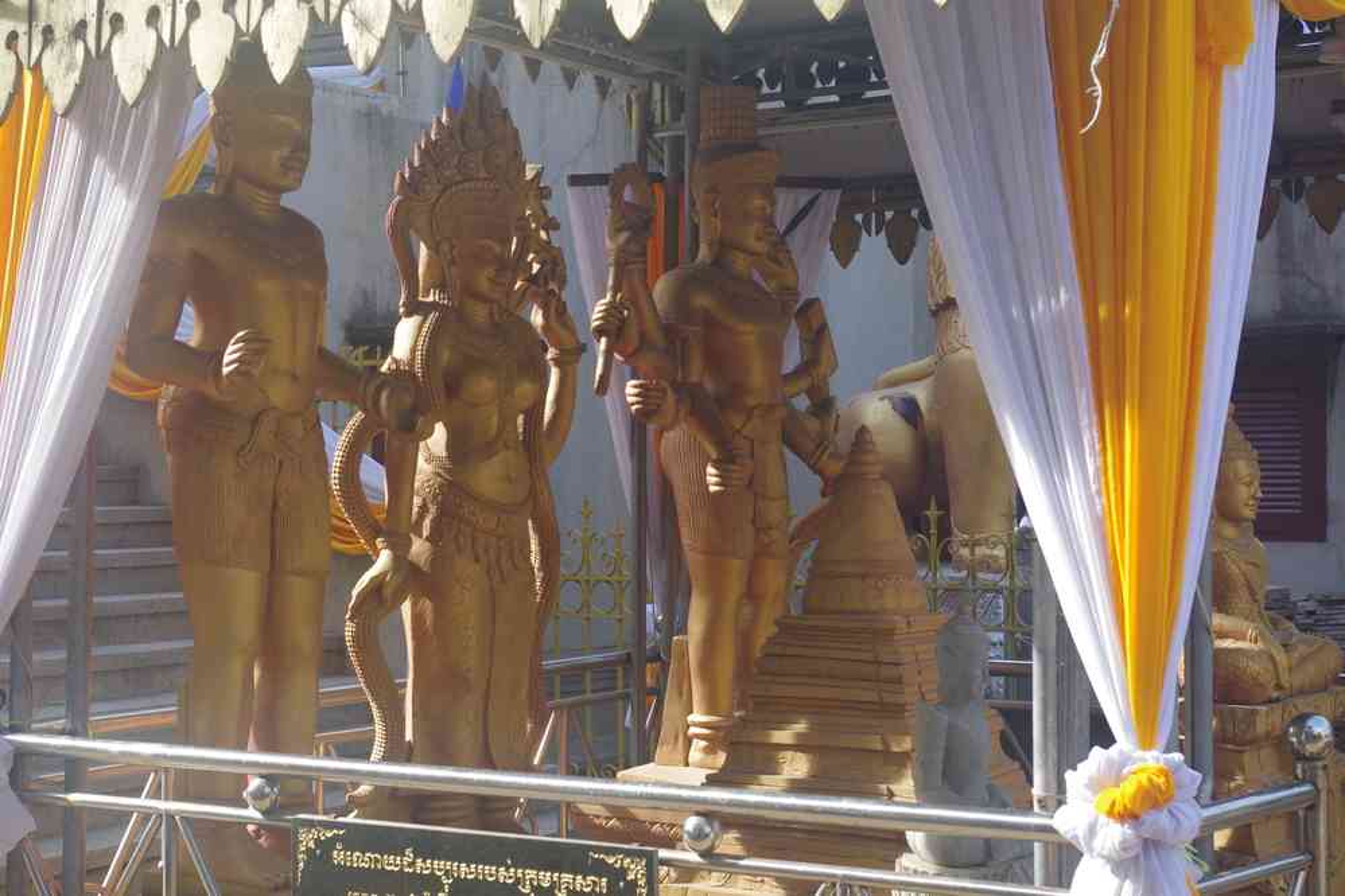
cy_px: 448
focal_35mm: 64
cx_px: 672
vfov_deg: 21.1
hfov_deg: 31.2
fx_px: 2410
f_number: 8
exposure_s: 1/80
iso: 400
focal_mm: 43
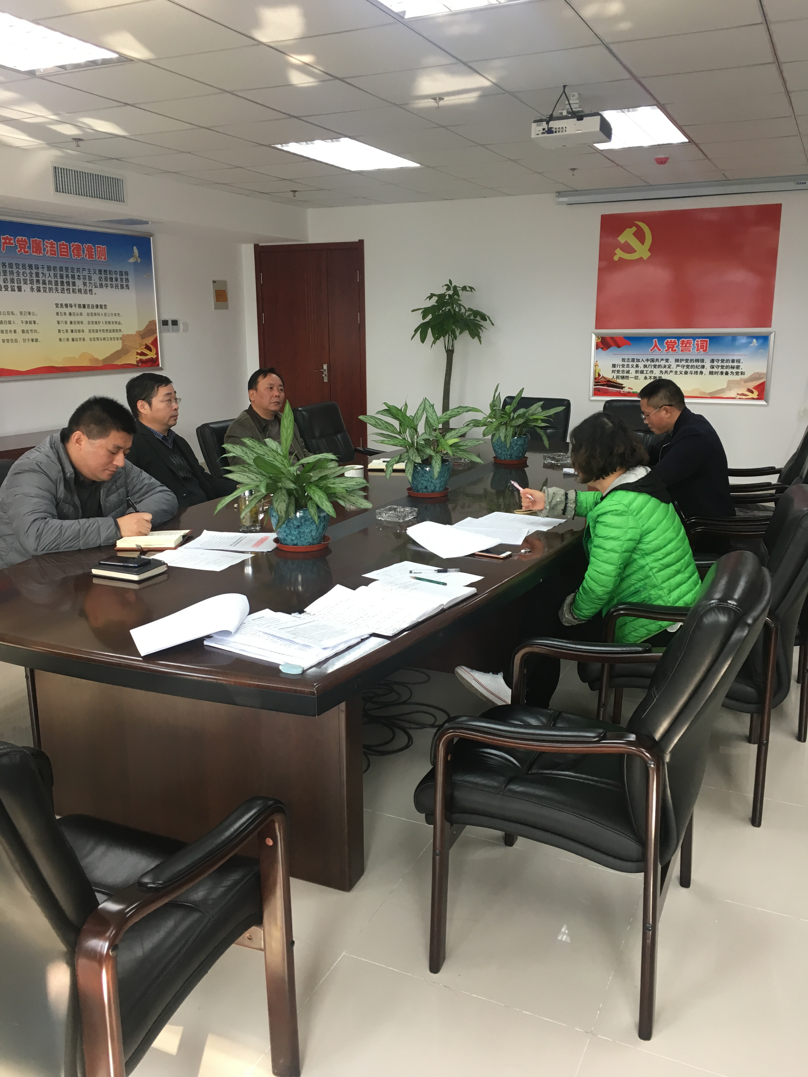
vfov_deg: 61.7
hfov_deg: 48.2
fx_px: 903
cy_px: 538
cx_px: 404
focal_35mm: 29
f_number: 2.2
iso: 40
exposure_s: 1/33
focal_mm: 4.15
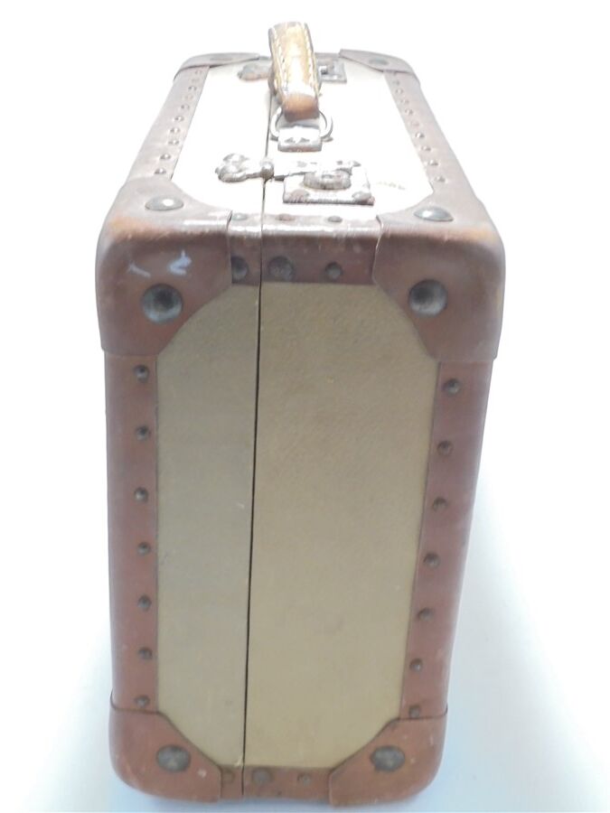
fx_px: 1151
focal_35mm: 49
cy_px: 406
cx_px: 305
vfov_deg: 38.9
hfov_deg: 29.7
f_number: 4.8
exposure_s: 1/30
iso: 320
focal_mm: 8.9
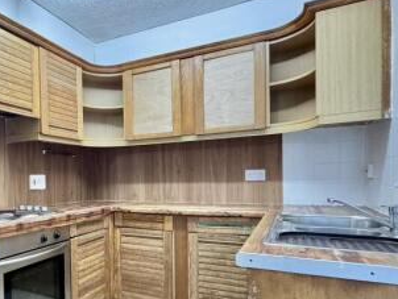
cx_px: 119
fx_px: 311
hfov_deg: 62.9
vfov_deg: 50.8
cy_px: 189
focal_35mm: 27
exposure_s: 1/50
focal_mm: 2.22
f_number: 2.2
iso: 800
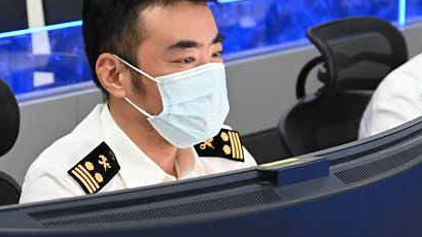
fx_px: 2538
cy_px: 244
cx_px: 48
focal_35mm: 227
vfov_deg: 5.3
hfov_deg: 9.5
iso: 3200
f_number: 6
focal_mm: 74
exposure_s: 1/80
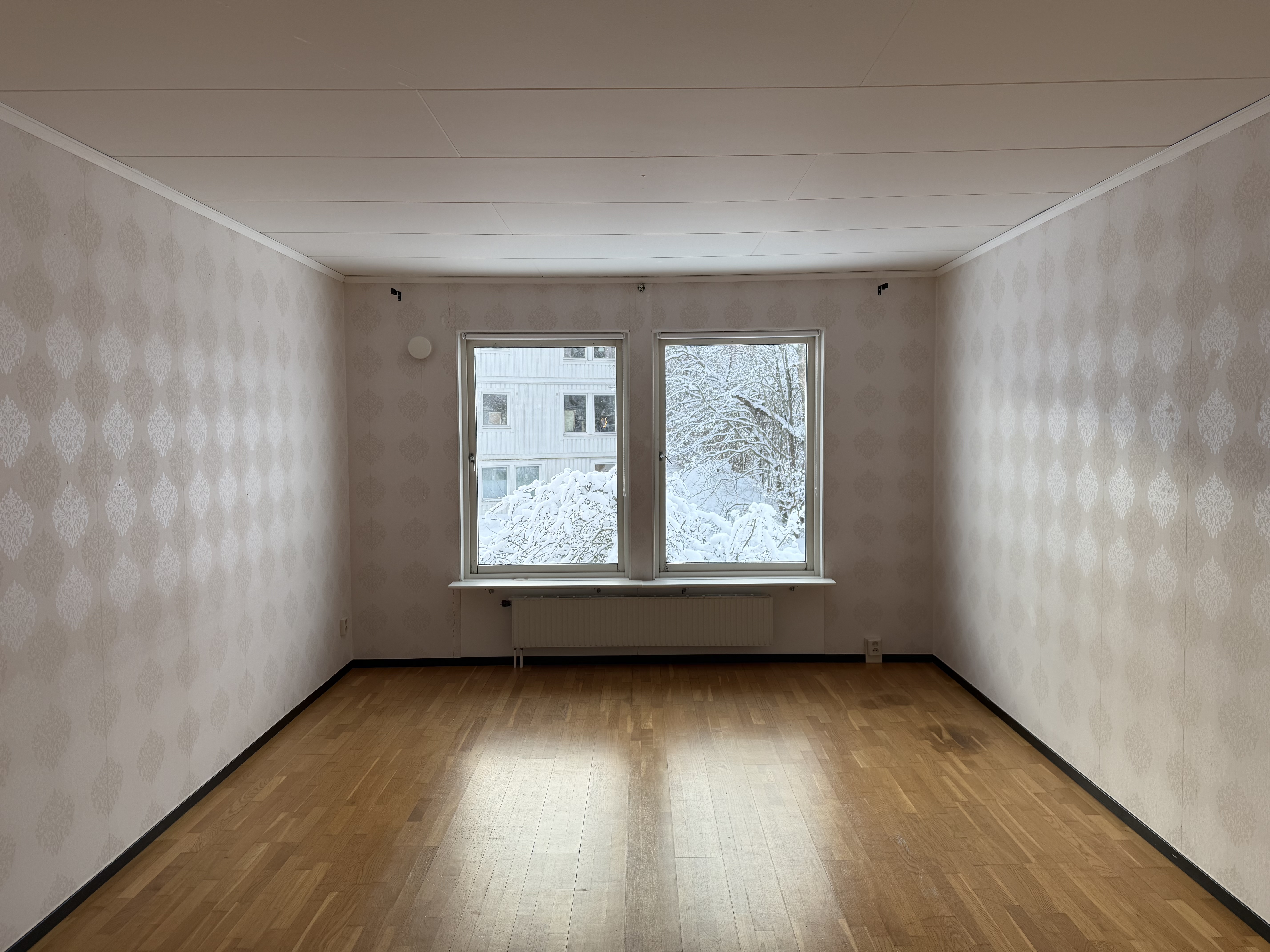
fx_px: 881
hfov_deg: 71.6
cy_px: 476
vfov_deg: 56.8
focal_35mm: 24
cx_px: 635
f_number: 1.78
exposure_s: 1/293
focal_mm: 6.76
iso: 80
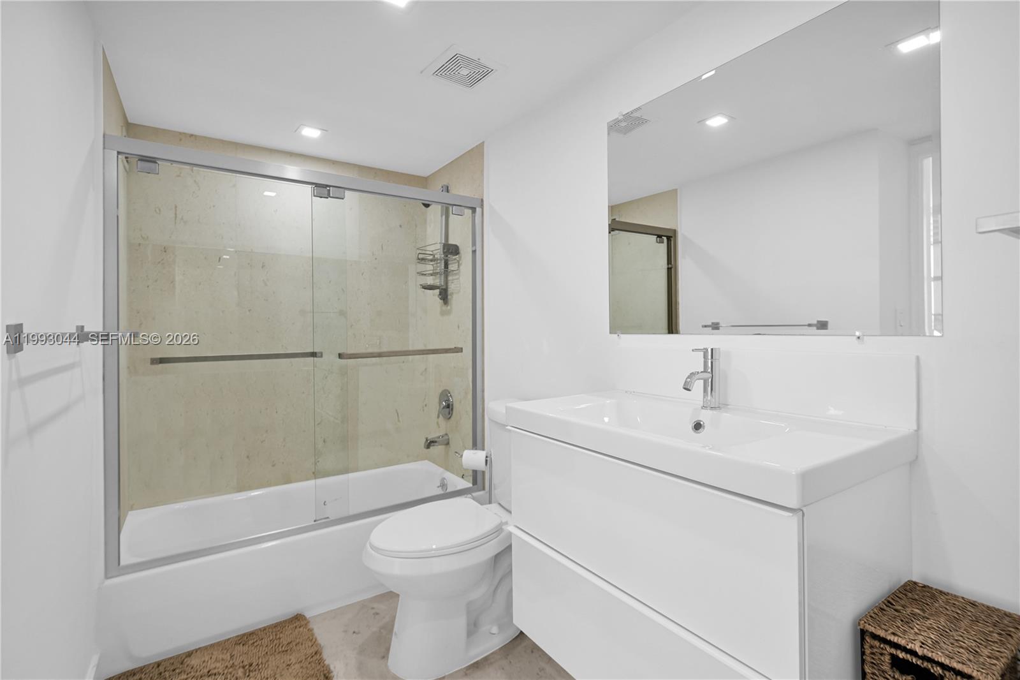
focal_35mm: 16
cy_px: 340
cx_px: 510
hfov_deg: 98.6
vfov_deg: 75.5
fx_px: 439
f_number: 4
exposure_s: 1/50
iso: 100
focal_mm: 15.5
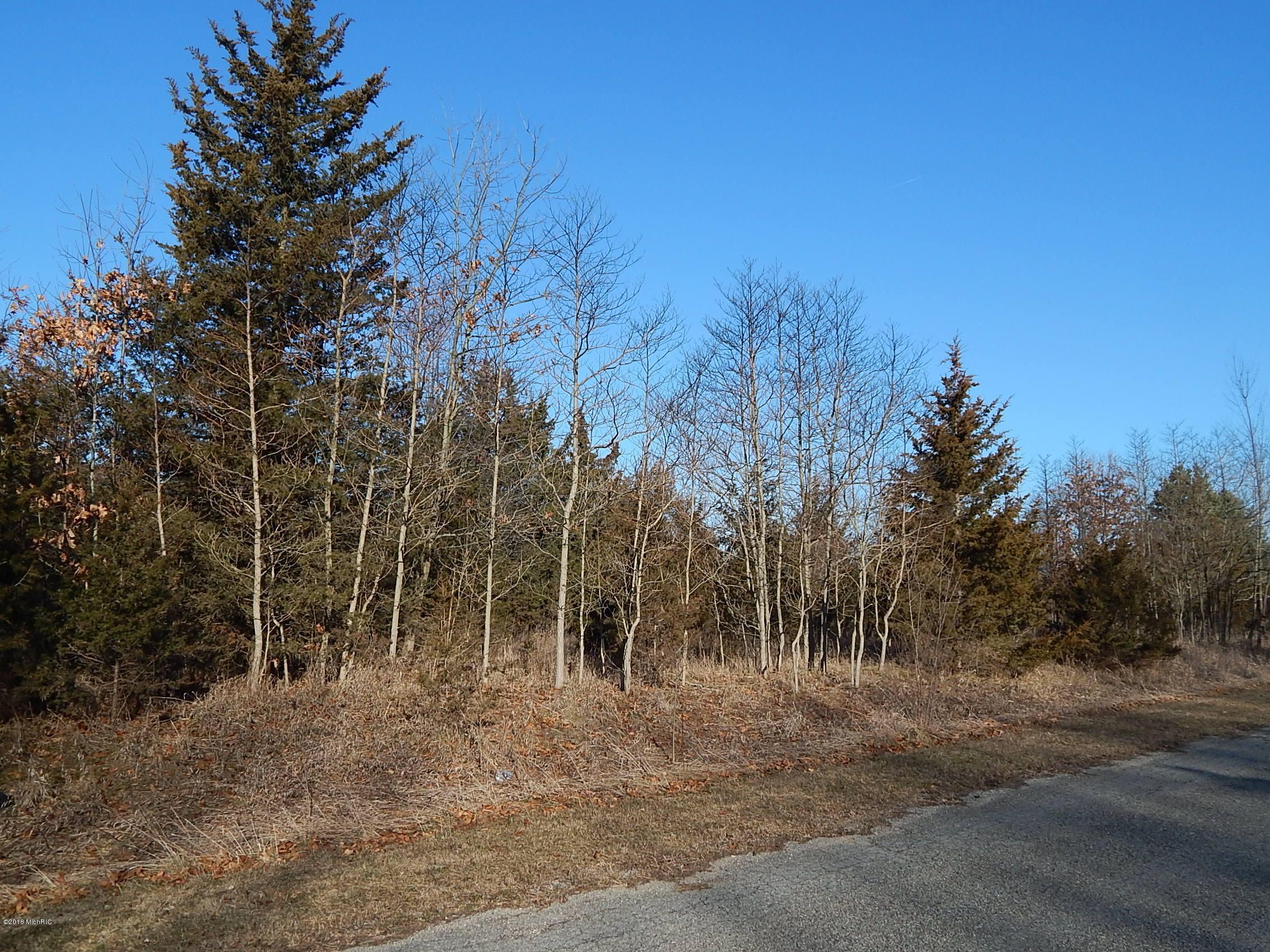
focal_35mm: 31
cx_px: 635
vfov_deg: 45.4
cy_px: 476
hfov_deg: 58.4
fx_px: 1137
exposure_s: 1/1250
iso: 125
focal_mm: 5.6
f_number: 3.2
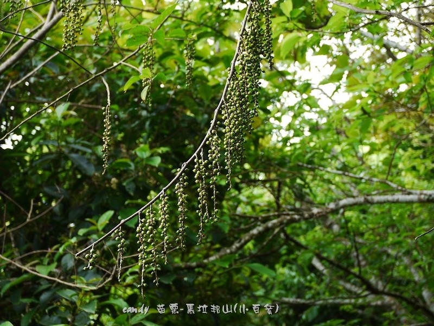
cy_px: 163
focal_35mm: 54
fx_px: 677
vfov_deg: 27.0
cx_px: 217
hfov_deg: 35.5
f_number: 2.5
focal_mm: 14
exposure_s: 1/125
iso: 160
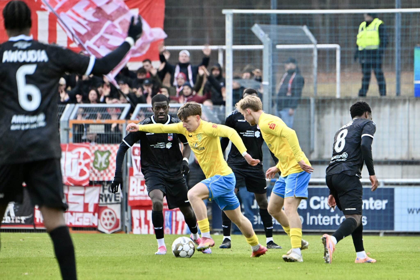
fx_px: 4433
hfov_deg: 5.4
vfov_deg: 3.6
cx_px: 210
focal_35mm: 380
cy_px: 140
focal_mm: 380
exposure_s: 1/1600
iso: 7200
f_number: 5.6
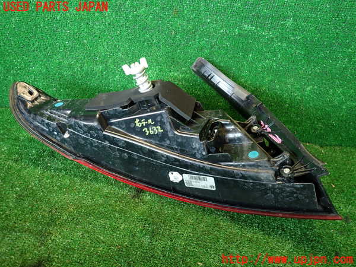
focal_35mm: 25
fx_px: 257
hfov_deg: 69.4
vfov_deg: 54.9
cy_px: 134
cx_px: 178
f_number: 2
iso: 200
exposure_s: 1/40
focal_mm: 4.5
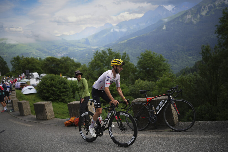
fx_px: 222
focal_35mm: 35
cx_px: 114
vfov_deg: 37.8
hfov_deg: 54.5
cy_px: 76
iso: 100
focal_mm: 35
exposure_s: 1/2000
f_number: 1.8
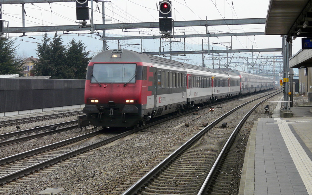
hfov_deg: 19.3
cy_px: 94
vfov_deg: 12.1
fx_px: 919
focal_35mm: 108
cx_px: 155
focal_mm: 16.6
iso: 100
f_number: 4.5
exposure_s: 1/200
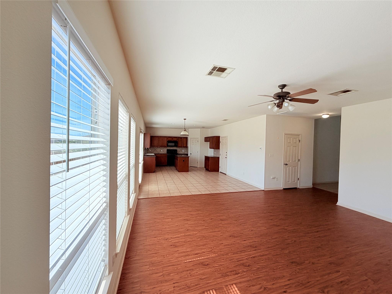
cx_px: 196
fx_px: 159
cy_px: 147
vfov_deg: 85.7
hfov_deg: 102.1
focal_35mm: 14
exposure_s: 1/323
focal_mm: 2.22
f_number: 2.2
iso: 50
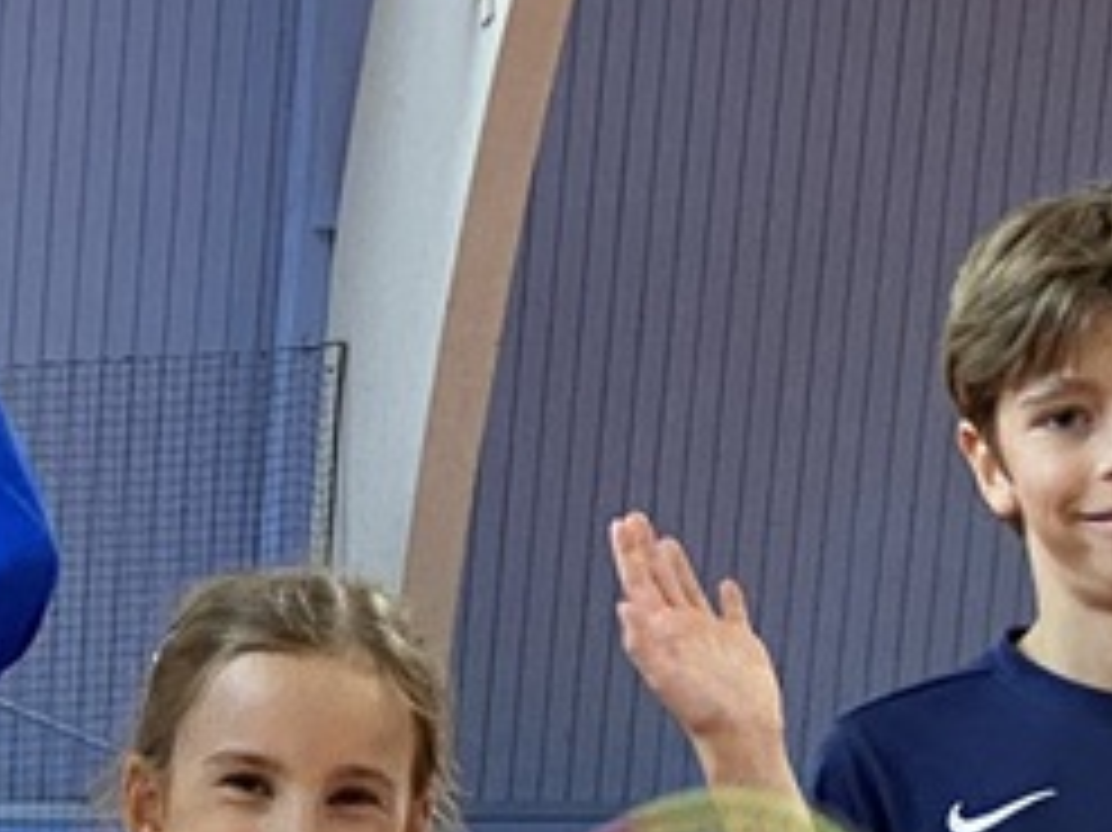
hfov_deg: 7.5
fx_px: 8444
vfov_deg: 5.6
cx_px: 810
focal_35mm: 263
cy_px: 1417
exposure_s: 1/50
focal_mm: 6
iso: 160
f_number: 2
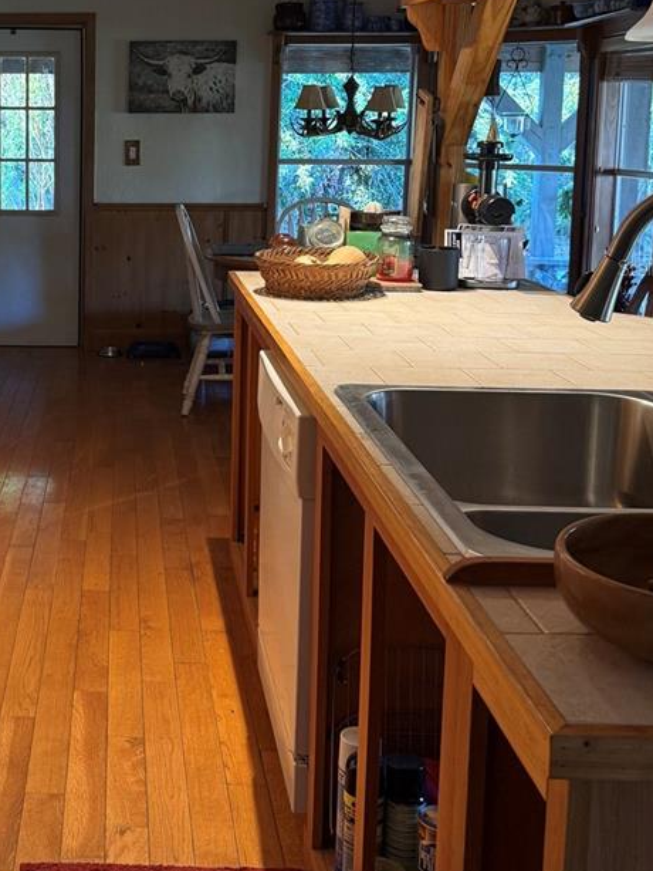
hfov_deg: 29.7
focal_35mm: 47
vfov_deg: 39.8
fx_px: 1182
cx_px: 79
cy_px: 267
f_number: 1.78
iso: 160
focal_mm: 6.76
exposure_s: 1/60
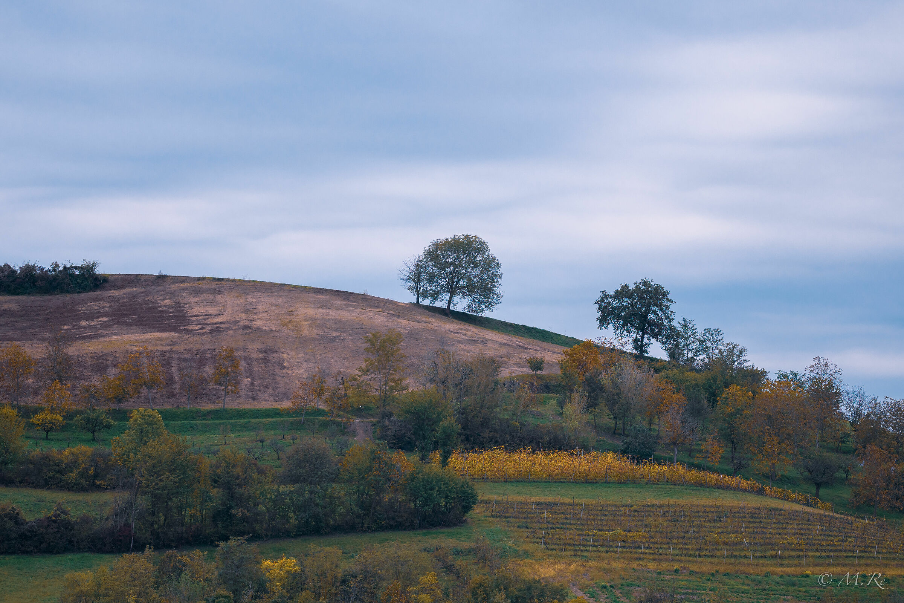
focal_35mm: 158
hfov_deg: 13.0
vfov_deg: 8.7
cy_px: 302
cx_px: 452
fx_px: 3955
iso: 100
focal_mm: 105
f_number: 2.8
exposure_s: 1/500
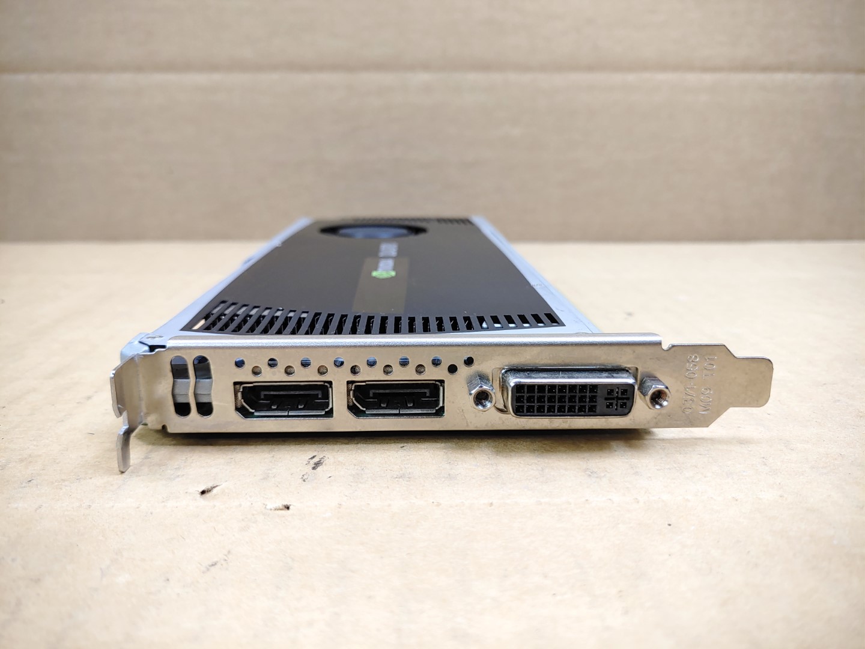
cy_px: 324
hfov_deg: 67.3
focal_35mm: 26
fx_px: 650
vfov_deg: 53.1
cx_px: 432
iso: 50
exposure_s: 1/120
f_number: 1.8
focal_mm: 4.36
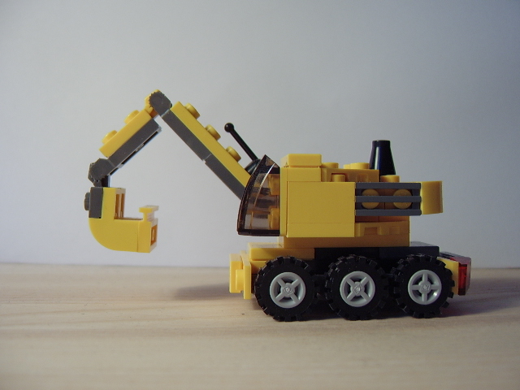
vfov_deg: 45.4
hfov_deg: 58.4
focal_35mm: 31
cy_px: 195
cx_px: 260
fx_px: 466
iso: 100
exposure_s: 1/30
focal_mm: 8.13
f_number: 2.7
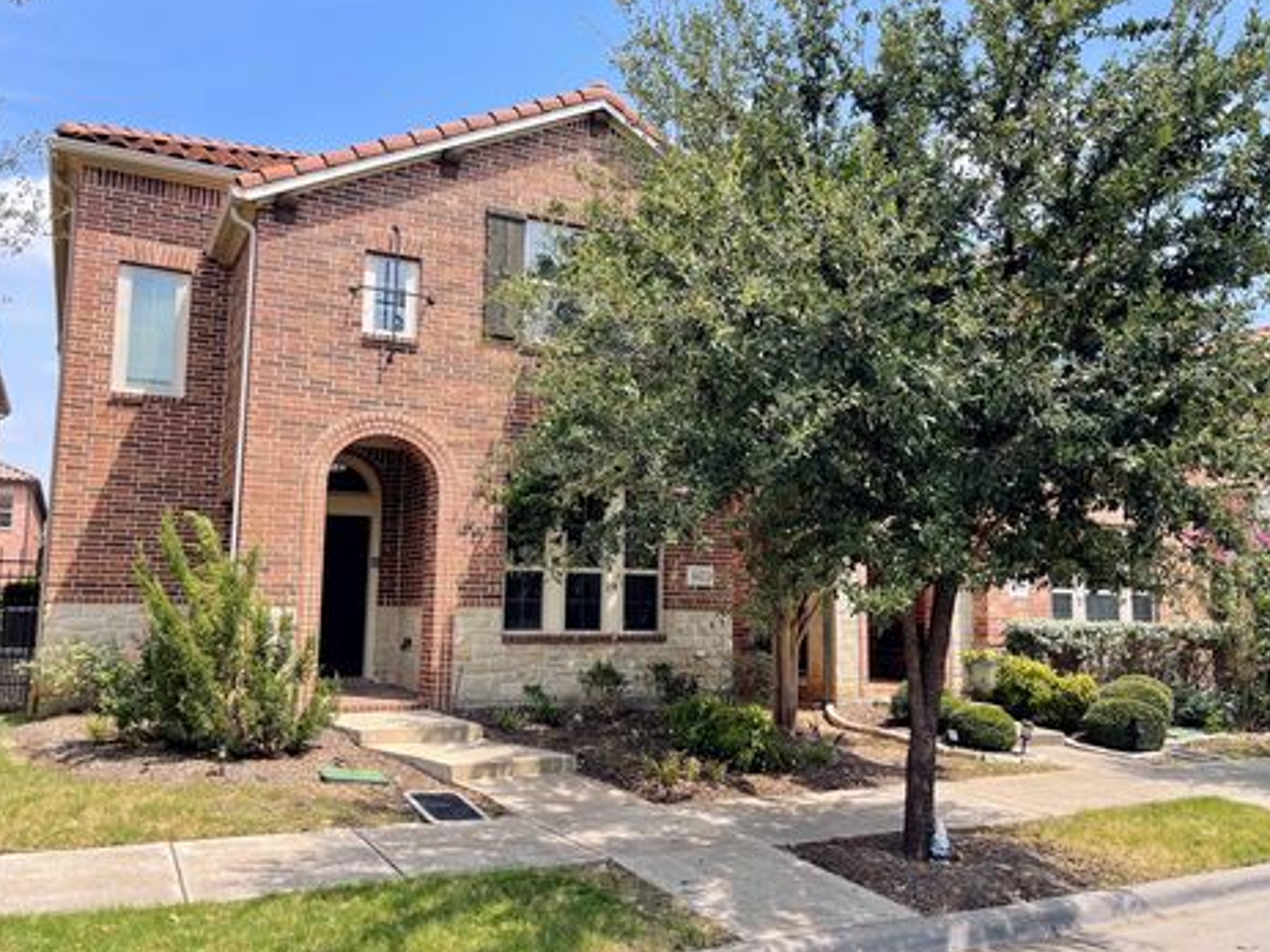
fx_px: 990
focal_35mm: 27
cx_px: 628
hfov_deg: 65.3
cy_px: 473
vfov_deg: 51.3
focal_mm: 5.1
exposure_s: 1/1883
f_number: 1.6
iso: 32
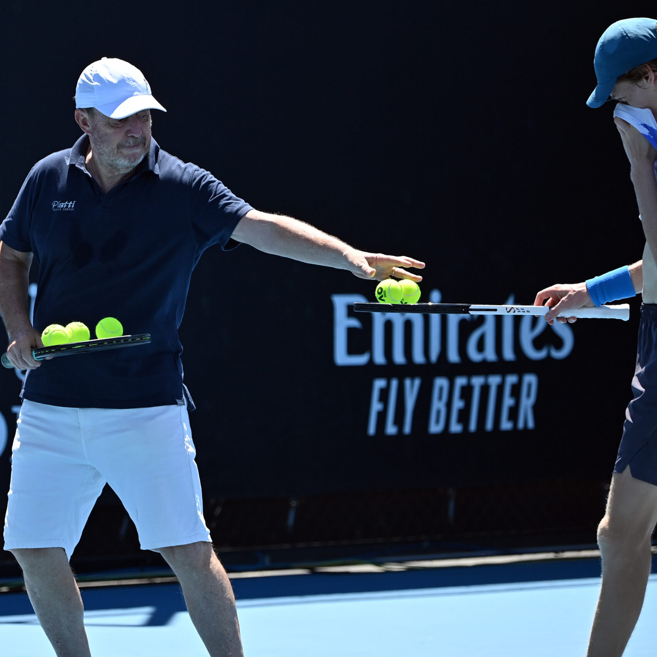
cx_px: 330
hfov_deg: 6.5
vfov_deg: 6.5
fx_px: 5755
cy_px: 328
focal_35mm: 268
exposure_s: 1/1600
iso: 200
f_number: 4
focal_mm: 210
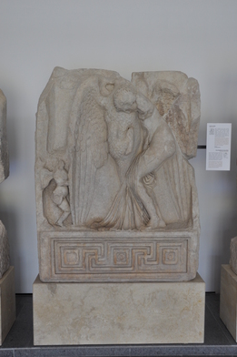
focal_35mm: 37
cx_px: 117
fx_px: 366
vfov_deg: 51.9
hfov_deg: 35.9
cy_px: 178
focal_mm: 24
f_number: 5
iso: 400
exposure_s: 1/100
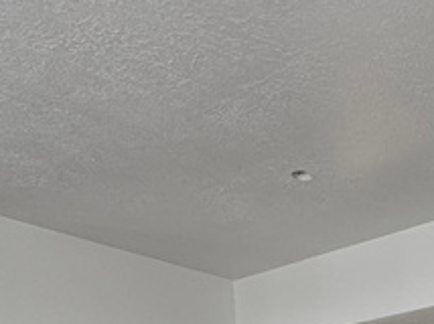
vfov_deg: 16.9
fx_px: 839
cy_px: 626
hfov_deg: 27.0
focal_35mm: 67
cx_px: 460
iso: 40
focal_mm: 2.22
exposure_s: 1/99
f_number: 2.2
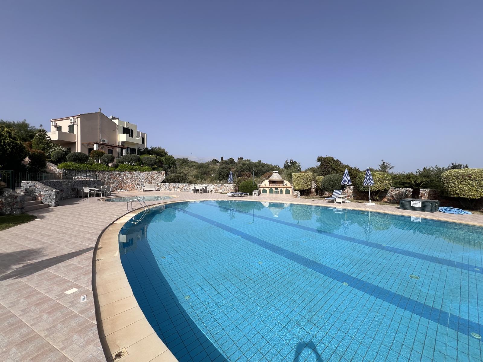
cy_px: 181
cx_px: 242
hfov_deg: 106.2
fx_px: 181
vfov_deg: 89.9
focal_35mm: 13
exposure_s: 1/2481
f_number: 1.8
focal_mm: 1.57
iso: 32
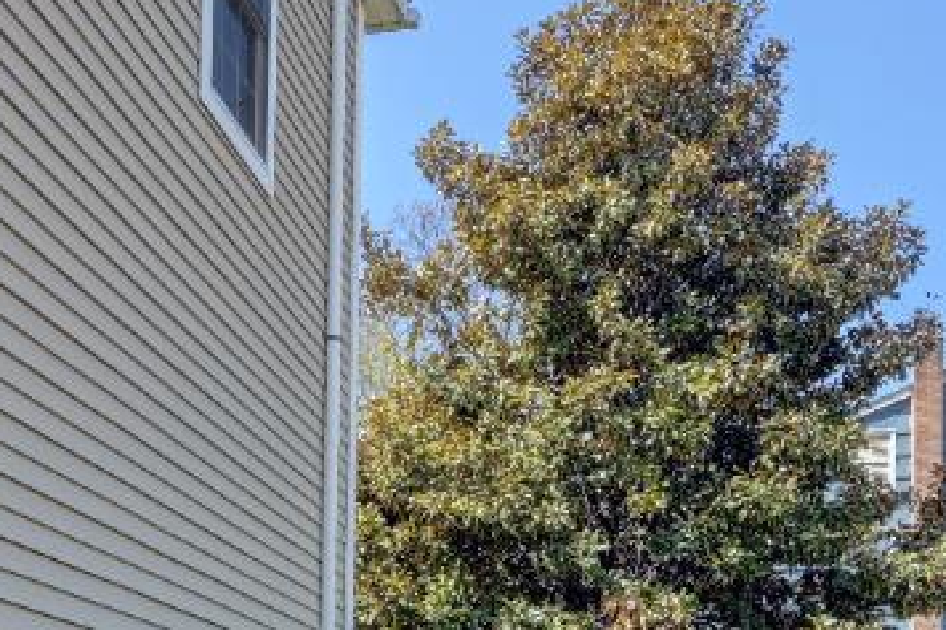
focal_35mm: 59
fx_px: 1550
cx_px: 367
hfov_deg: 33.8
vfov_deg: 21.1
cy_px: 788
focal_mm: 14
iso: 200
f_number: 9
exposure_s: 1/60
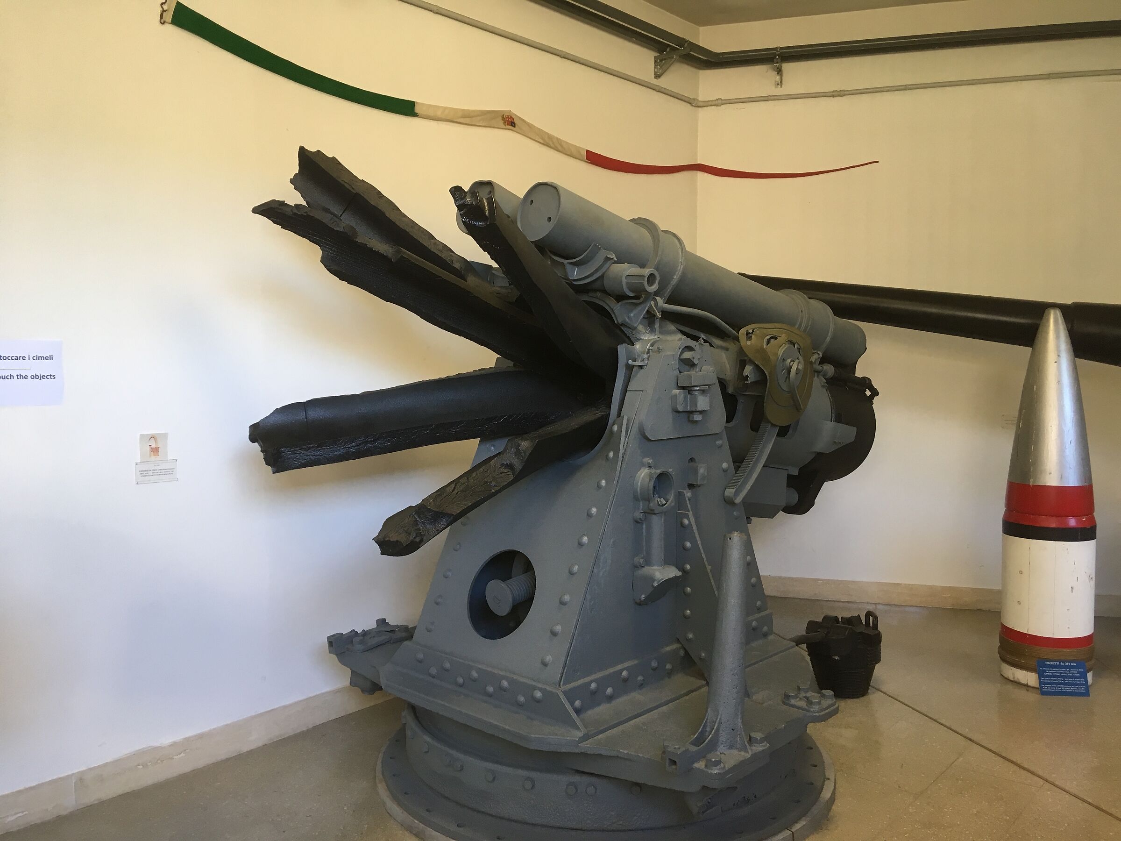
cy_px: 420
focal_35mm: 29
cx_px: 560
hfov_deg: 61.7
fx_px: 939
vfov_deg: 48.2
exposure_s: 1/33
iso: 80
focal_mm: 4.15
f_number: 2.2
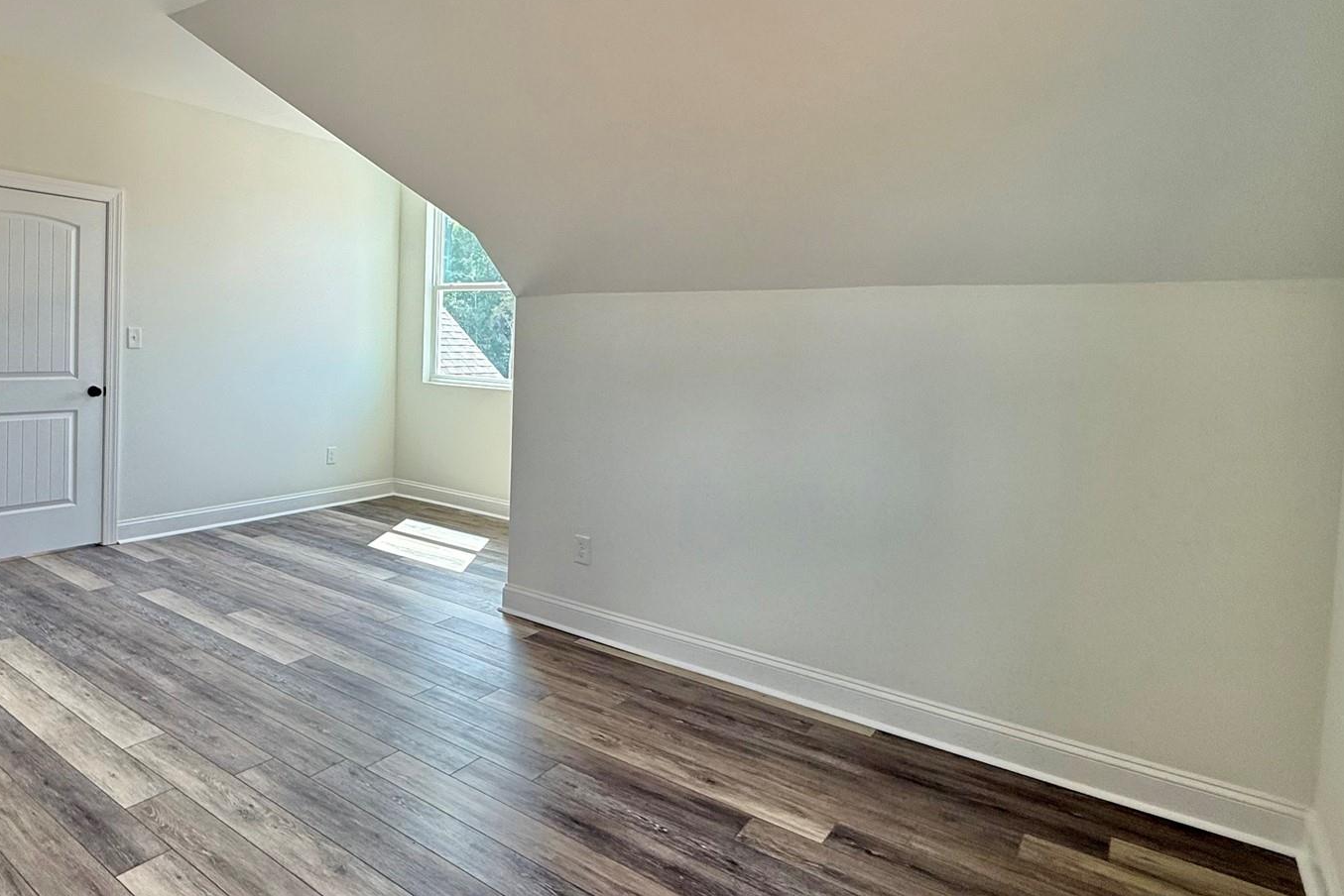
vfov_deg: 56.9
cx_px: 469
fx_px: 821
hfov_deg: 76.5
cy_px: 374
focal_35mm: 22
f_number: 2.2
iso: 64
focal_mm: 2.22
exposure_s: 1/168
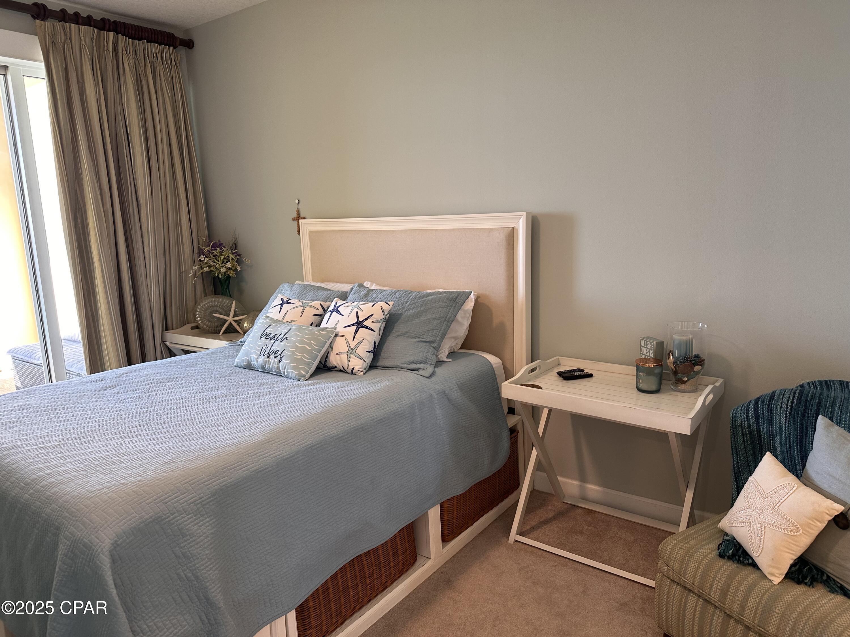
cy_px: 318
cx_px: 425
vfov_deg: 56.8
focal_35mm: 24
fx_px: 589
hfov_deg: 71.6
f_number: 1.78
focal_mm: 6.86
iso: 125
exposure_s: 1/60
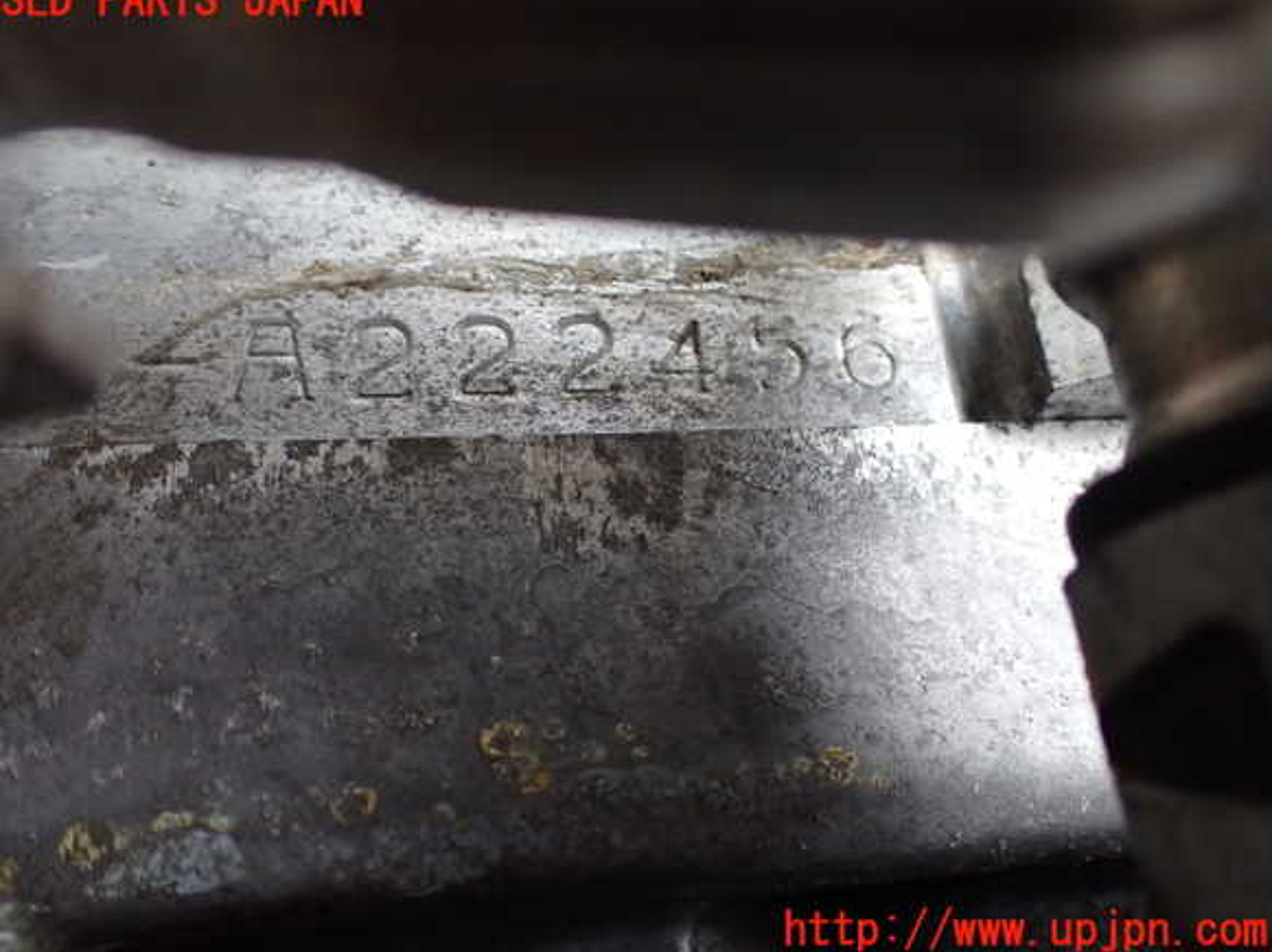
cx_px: 622
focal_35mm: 31
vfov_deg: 45.4
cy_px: 466
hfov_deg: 58.4
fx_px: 1138
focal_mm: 5.4
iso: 400
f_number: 2.3
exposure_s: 1/125
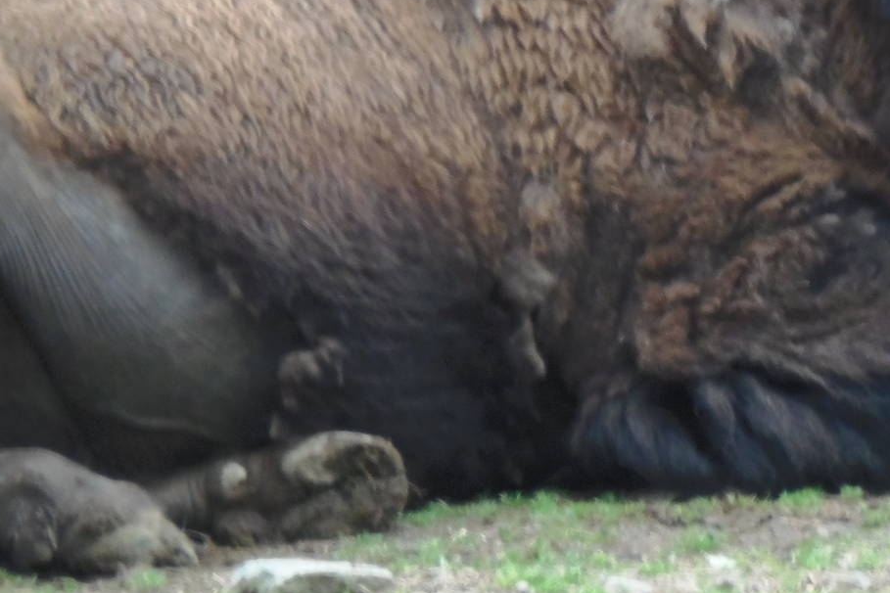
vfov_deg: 2.7
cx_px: 658
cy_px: 34
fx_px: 12632
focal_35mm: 511
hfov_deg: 4.0
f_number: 5.2
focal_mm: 51.7
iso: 200
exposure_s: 1/20
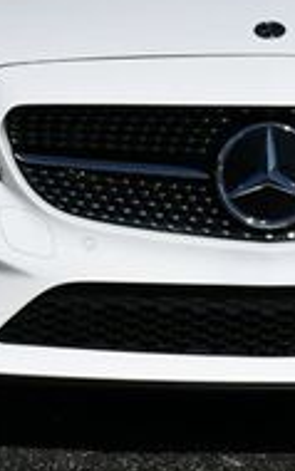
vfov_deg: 8.9
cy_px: 20
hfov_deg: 5.6
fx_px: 3006
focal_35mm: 234
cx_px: 305
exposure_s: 1/500
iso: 100
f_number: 11
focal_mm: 34
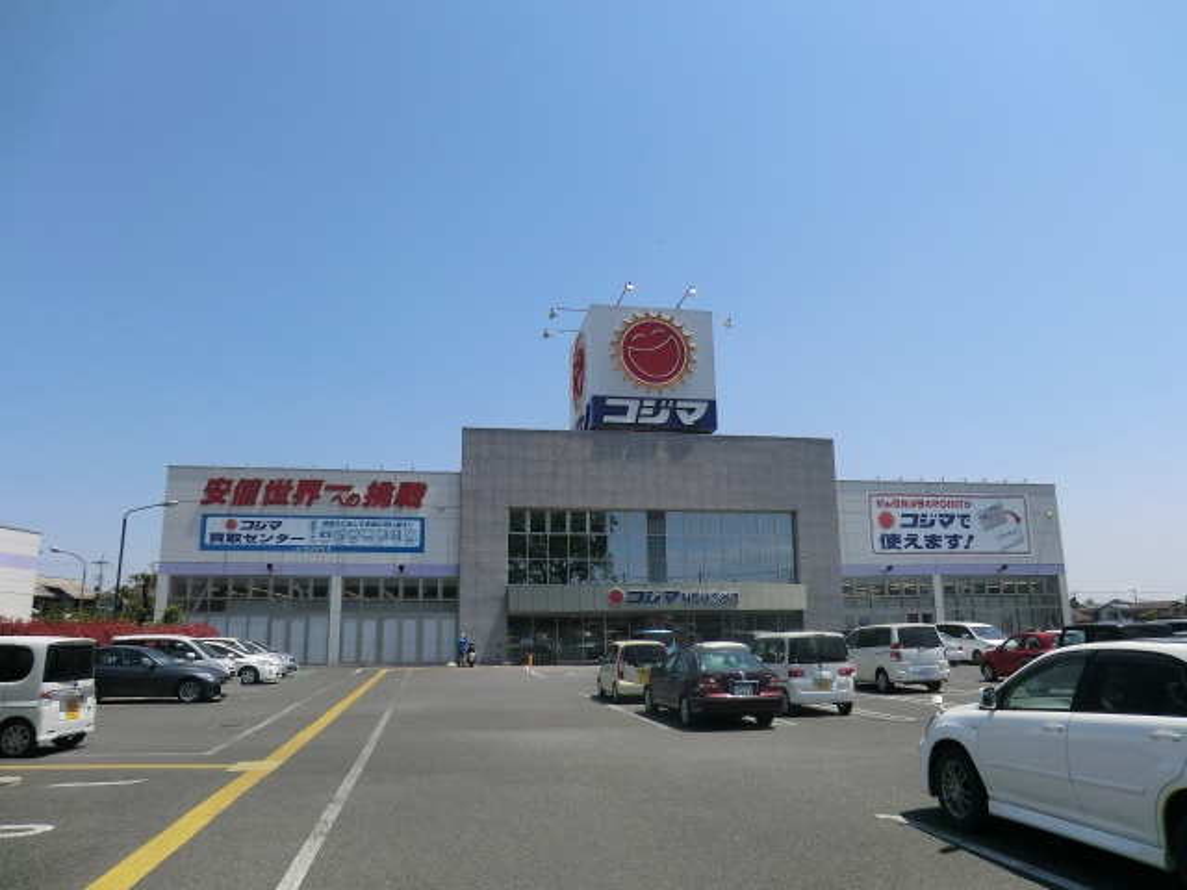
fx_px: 823
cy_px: 445
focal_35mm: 24
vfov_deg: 56.8
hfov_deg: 71.6
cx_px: 594
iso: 80
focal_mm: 4.3
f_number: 7.5
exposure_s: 1/320
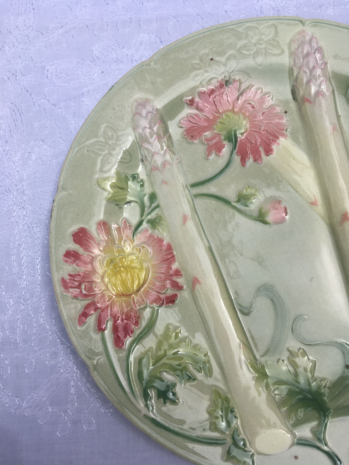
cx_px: 174
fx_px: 390
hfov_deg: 48.2
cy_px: 232
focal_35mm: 29
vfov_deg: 61.7
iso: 25
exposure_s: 1/1202
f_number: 2.2
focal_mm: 4.15
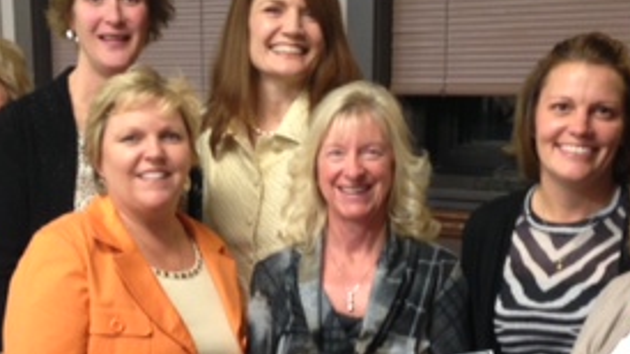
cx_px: 292
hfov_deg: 25.3
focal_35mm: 84
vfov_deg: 14.0
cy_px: 407
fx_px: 1403
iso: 100
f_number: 2.4
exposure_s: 1/20
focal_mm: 4.13
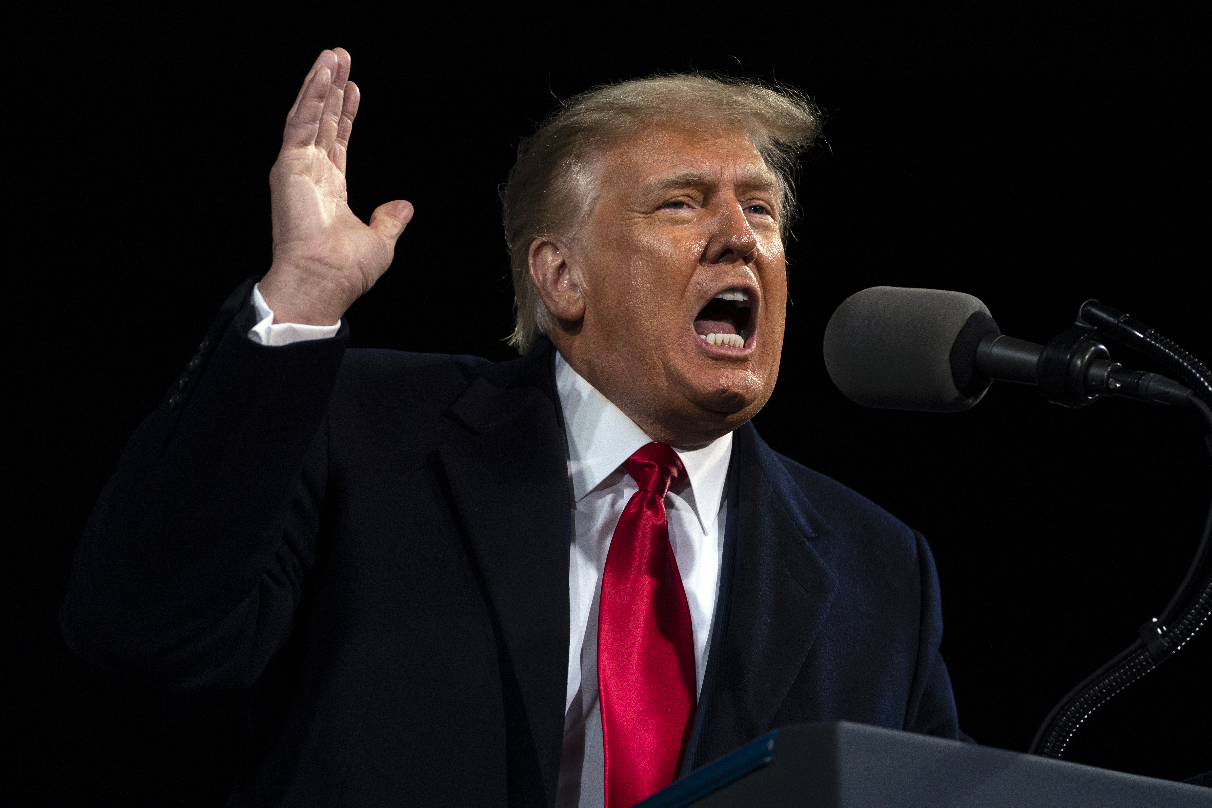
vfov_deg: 7.2
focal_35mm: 192
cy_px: 404
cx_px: 606
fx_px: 6463
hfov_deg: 10.7
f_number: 5.6
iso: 2500
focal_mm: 192
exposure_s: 1/800
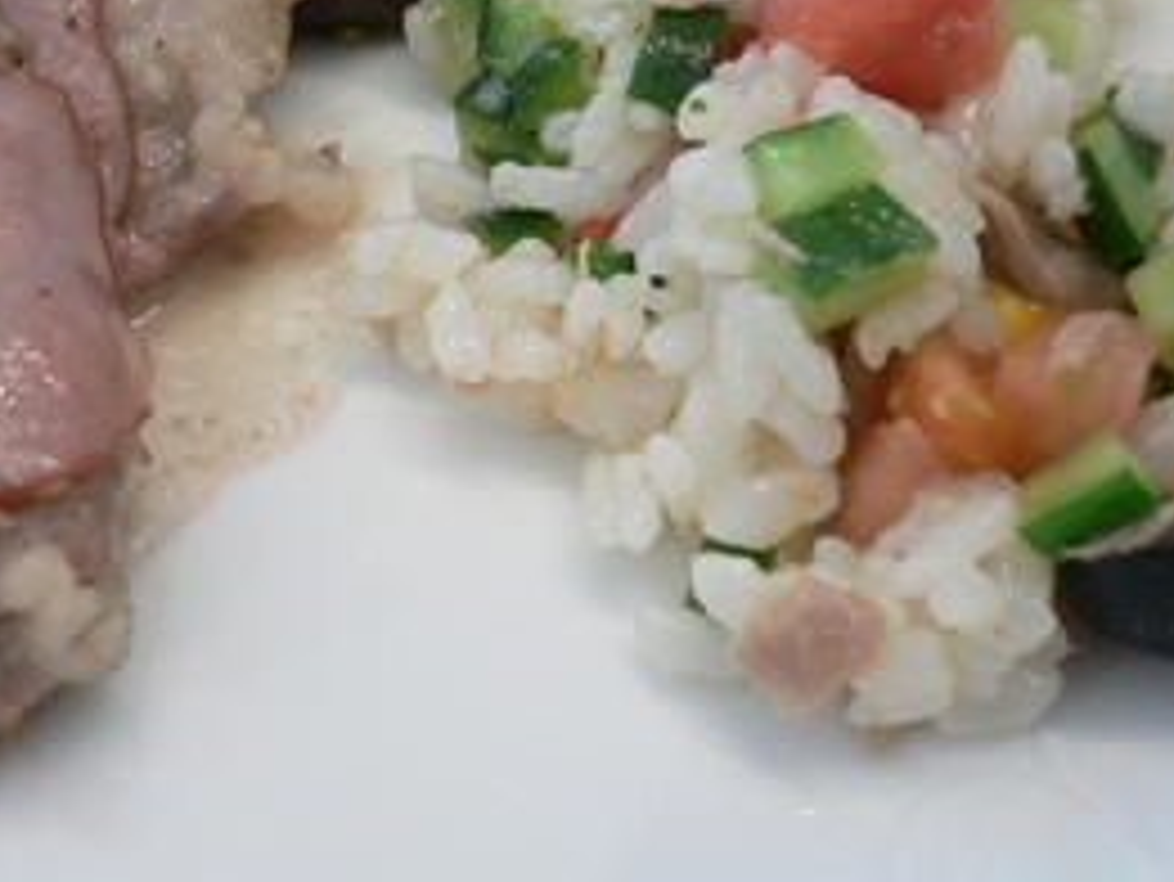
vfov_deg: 21.6
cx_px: 319
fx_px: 2273
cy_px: 146
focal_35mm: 67
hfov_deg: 28.6
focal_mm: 5.8
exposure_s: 1/20
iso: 100
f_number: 2.8
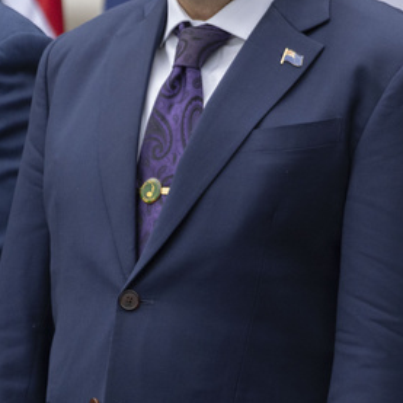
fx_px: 16530
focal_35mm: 1255
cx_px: 695
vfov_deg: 1.4
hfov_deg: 1.4
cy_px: 103
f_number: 5.6
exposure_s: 1/1000
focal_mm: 400
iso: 1250
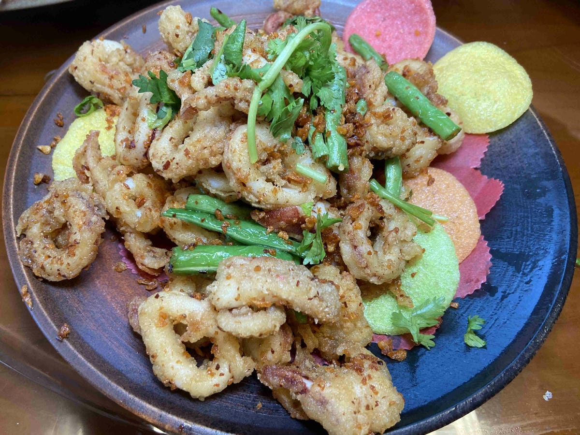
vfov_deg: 53.1
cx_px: 290
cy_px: 218
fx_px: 436
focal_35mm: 26
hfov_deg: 67.3
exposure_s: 1/120
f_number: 1.8
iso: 125
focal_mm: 4.25
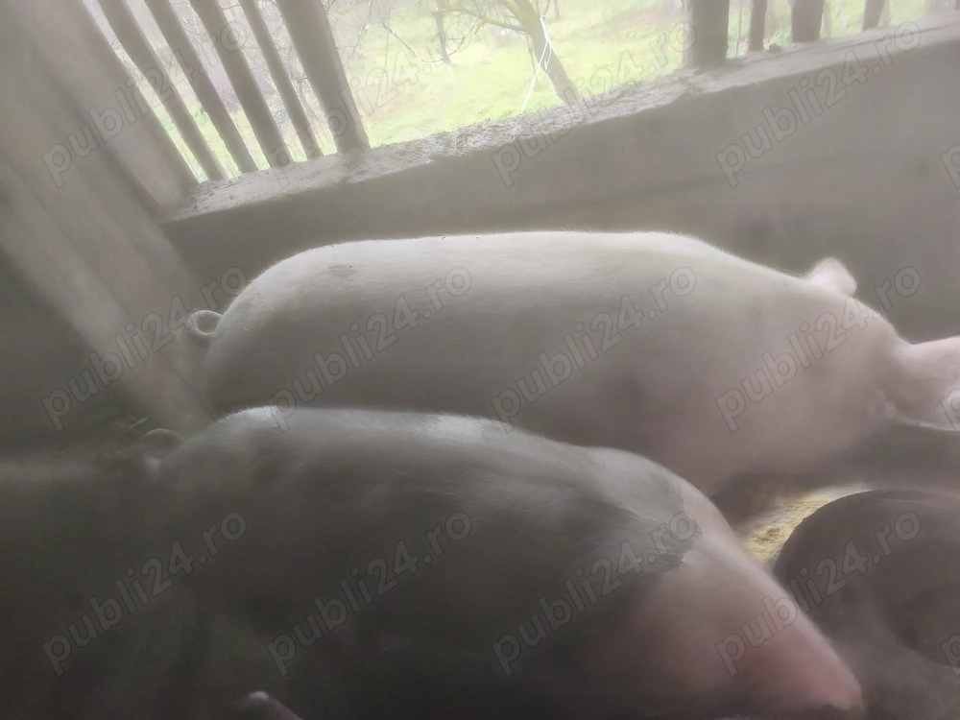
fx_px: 638
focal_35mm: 23
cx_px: 480
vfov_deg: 58.9
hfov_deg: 73.9
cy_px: 360
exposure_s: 1/99.9
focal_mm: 6.18
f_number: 1.65
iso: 320
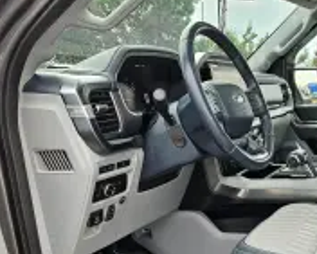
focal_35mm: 46
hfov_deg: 39.1
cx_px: 243
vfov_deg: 31.6
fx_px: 432
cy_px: 216
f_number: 1.8
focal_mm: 5.4
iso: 25
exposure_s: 1/103
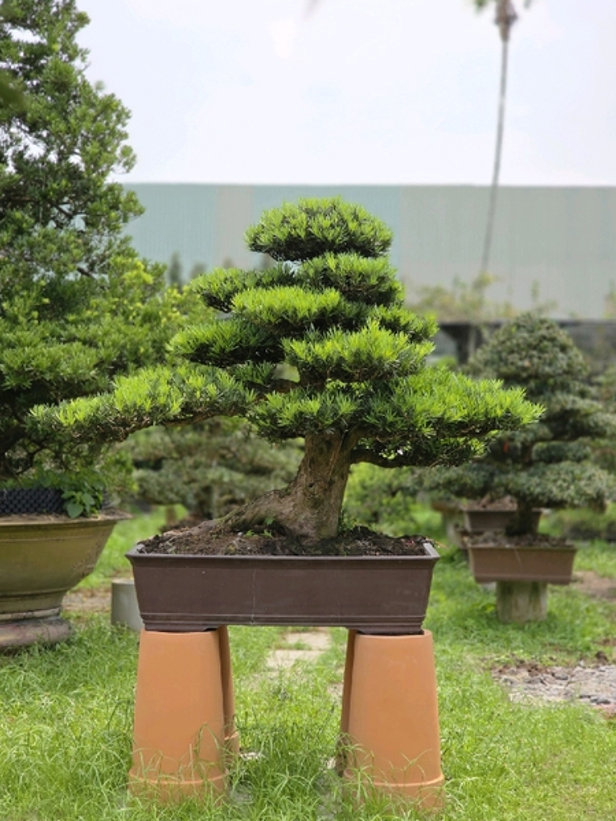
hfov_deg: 21.3
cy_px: 410
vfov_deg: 28.2
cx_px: 308
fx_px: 1637
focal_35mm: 69
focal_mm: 7.9
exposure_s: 1/1250
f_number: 2.4
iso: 50
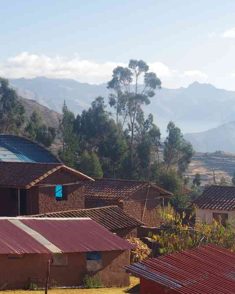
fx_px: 832
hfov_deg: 16.1
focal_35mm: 96
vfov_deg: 20.0
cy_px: 147
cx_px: 146
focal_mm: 45
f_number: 10
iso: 200
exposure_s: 1/80
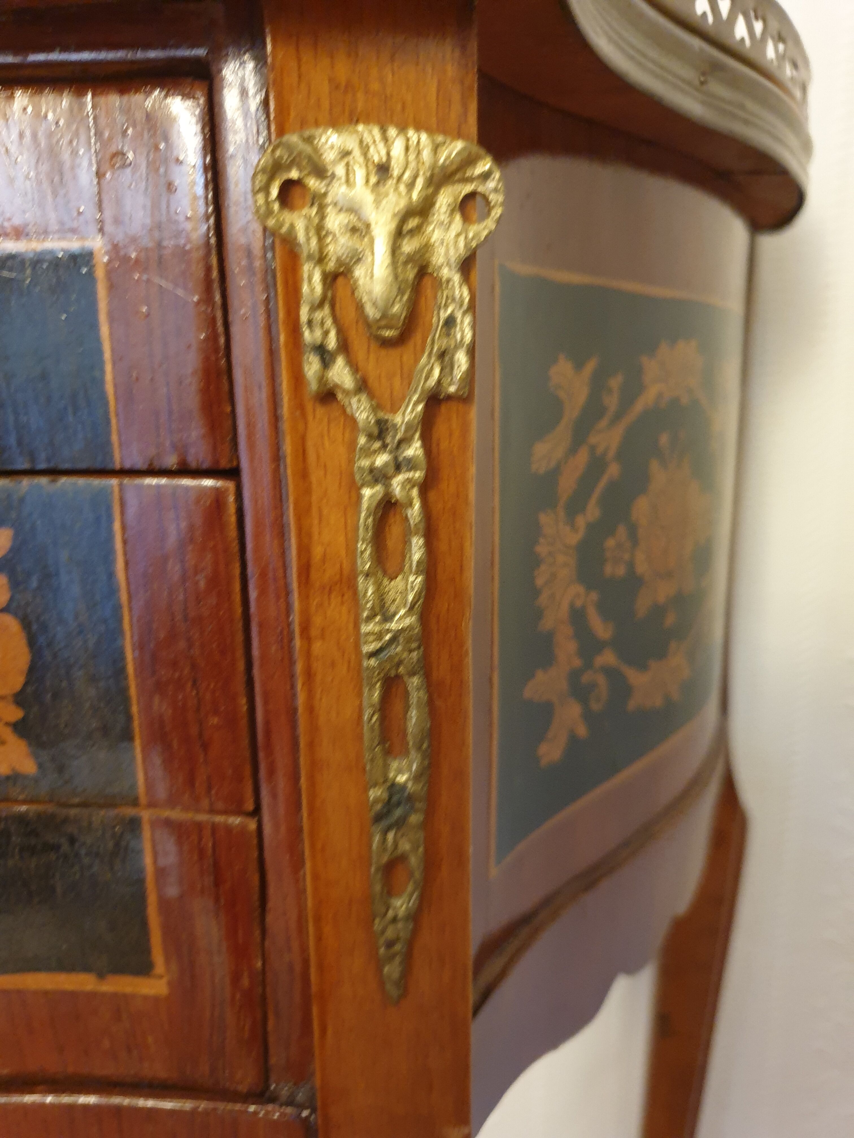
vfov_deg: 67.3
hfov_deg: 53.1
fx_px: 855
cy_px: 569
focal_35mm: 26
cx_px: 427
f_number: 1.5
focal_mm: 4.3
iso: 320
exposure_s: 1/10
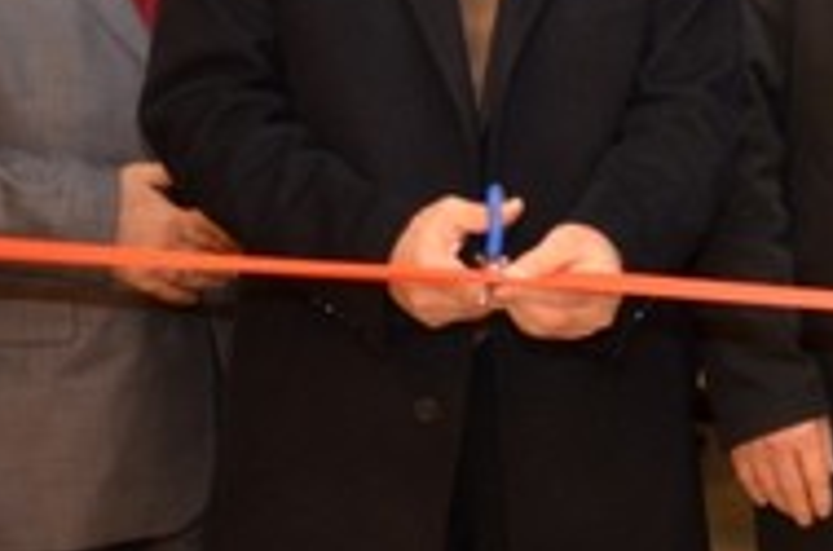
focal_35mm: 117
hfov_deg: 16.2
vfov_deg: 11.6
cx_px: 1221
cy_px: 66
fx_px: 2700
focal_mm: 22
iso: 800
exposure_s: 1/60
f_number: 4
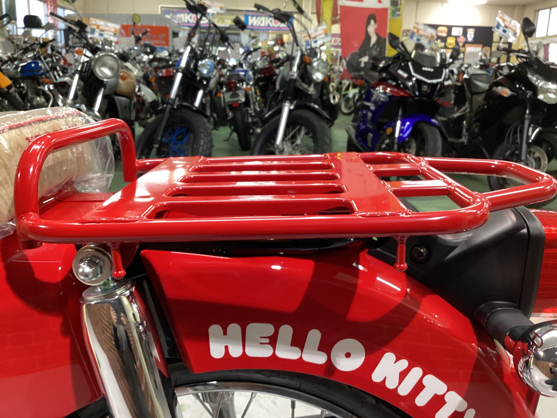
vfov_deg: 45.4
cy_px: 209
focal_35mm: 31
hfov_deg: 58.4
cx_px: 278
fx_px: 499
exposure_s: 1/40
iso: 400
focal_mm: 3.3
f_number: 2.4
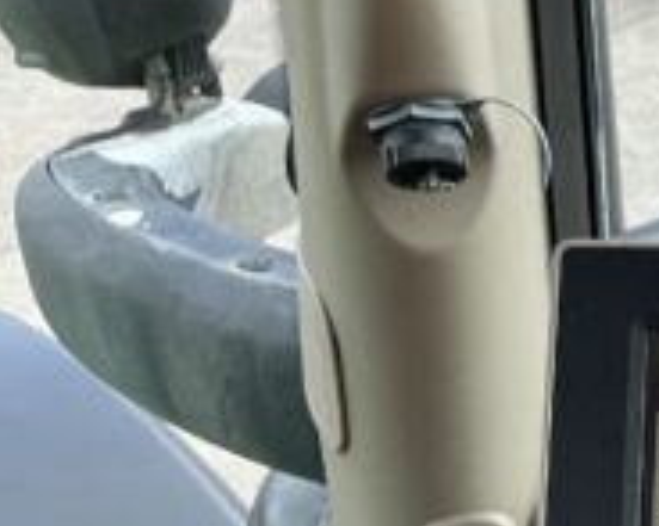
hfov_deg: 17.0
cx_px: 1143
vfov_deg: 15.9
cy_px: 526
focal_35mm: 95
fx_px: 1852
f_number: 1.8
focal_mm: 3
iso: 20
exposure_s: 1/196
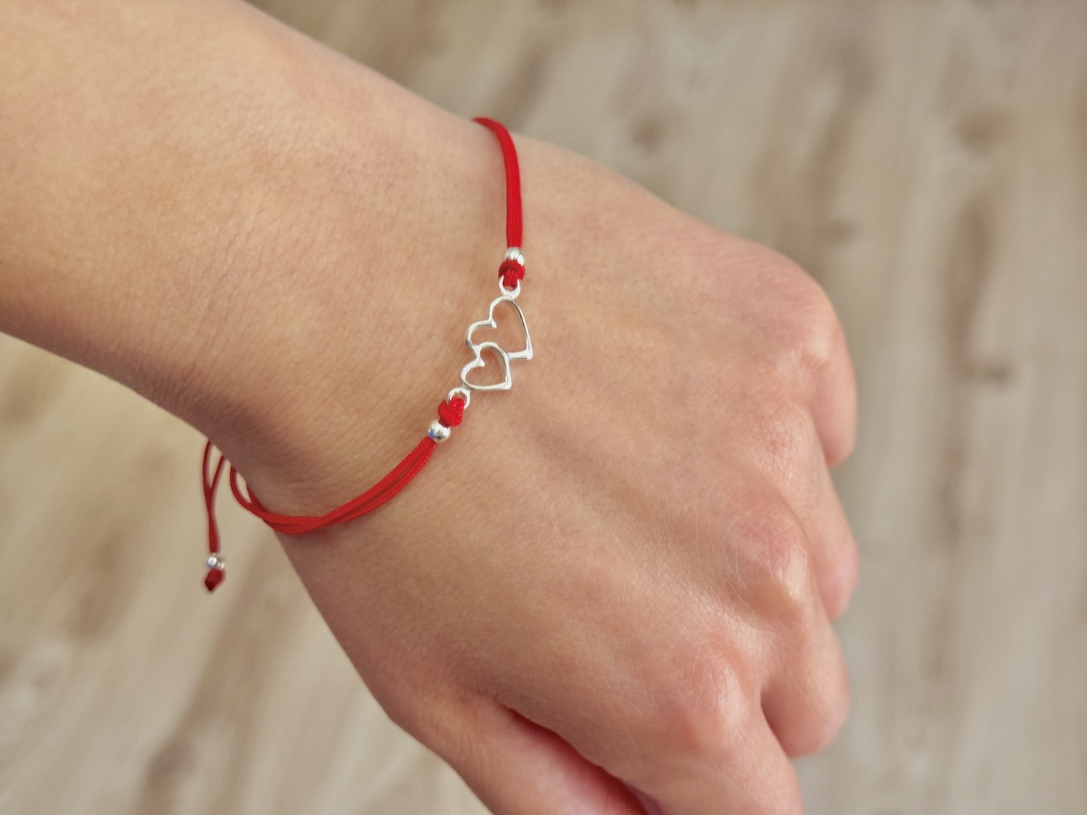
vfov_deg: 30.3
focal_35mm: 48
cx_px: 544
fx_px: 1507
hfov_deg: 39.7
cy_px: 408
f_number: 1.78
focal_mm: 6.76
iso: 200
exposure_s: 1/50
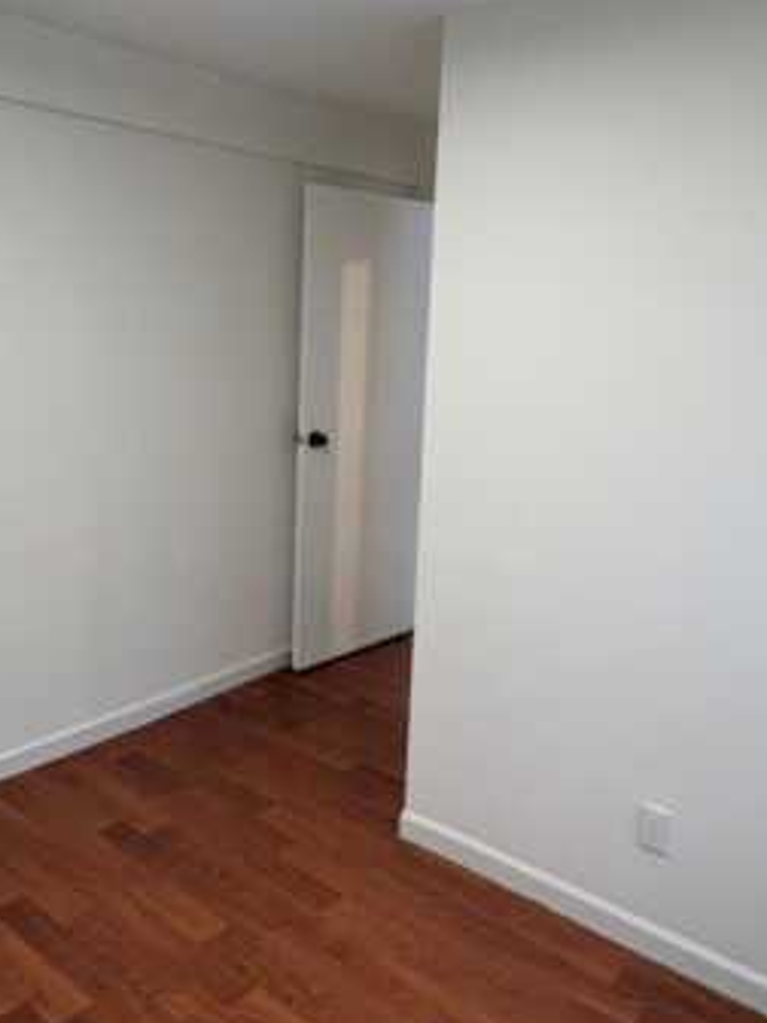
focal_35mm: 32
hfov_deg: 44.1
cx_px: 414
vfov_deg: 56.8
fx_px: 945
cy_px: 478
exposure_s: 1/120
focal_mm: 2.22
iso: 160
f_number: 2.2
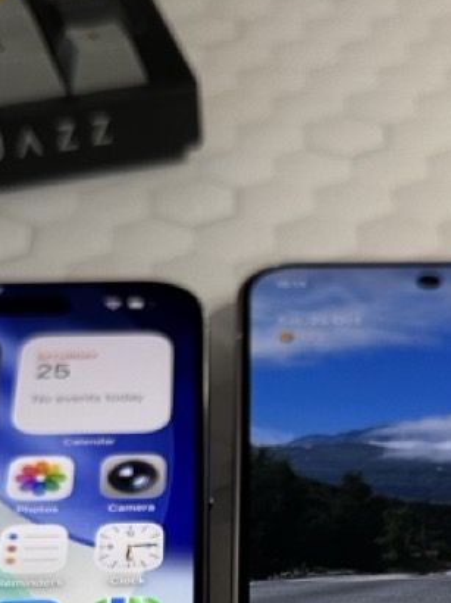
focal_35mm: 75
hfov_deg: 19.6
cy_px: 712
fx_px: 1304
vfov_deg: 23.8
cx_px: 259
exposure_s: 1/60
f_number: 1.78
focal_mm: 6.86
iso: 320
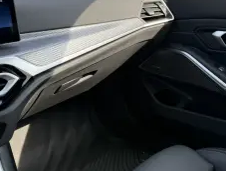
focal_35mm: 38
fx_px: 248
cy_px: 38
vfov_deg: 36.7
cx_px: 164
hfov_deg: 47.4
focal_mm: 6.76
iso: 100
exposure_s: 1/539
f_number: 1.78
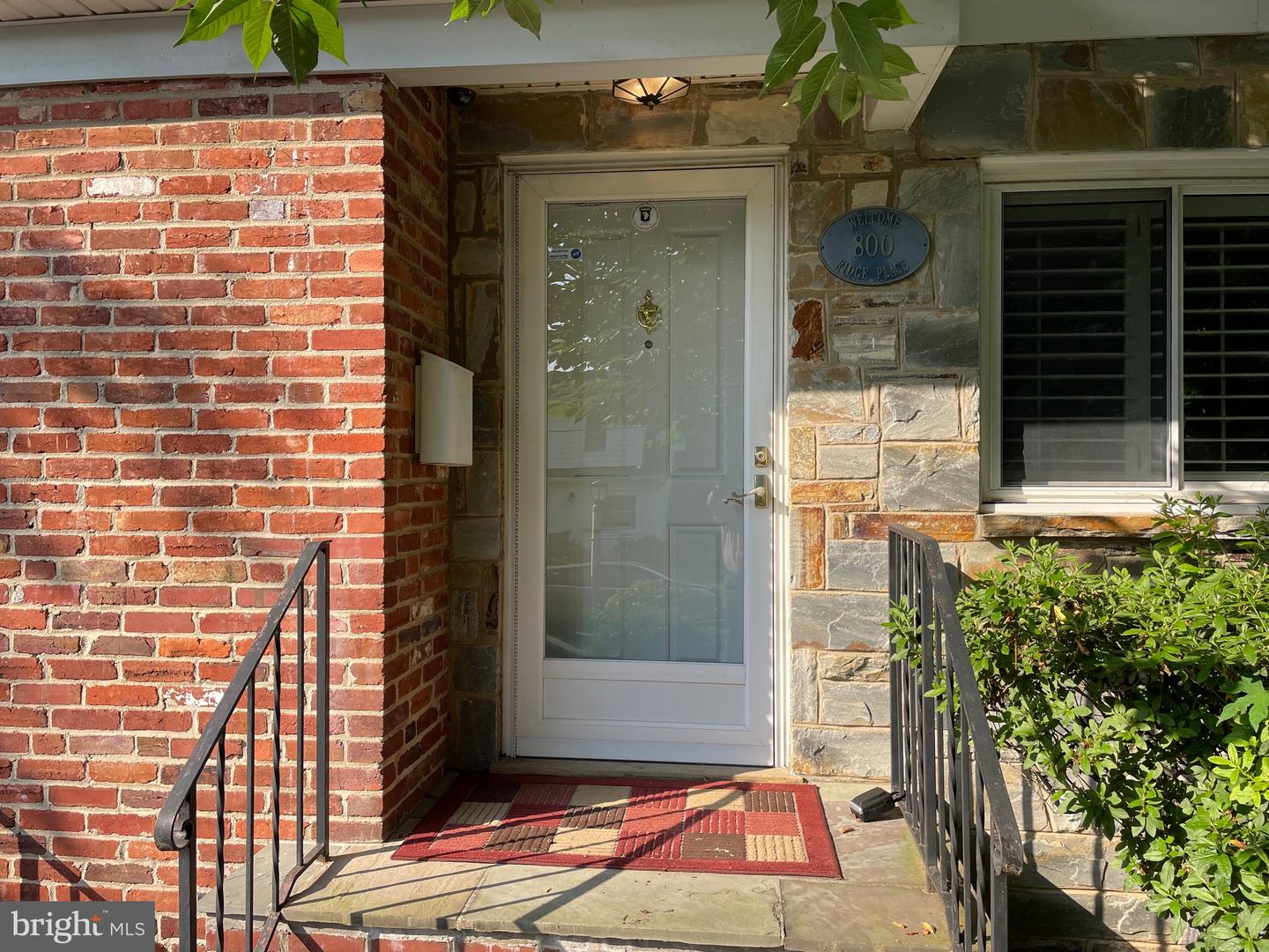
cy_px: 476
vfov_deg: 53.1
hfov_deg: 67.3
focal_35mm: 26
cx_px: 634
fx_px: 953
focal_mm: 4.2
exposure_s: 1/932
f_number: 1.6
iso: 32
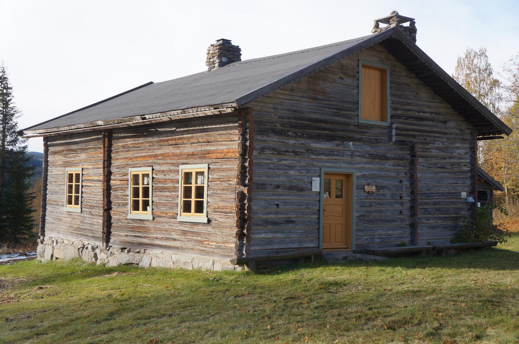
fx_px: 713
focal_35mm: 50
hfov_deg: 40.0
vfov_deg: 27.2
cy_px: 172
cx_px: 260
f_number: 7.1
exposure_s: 1/200
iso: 200
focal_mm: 33
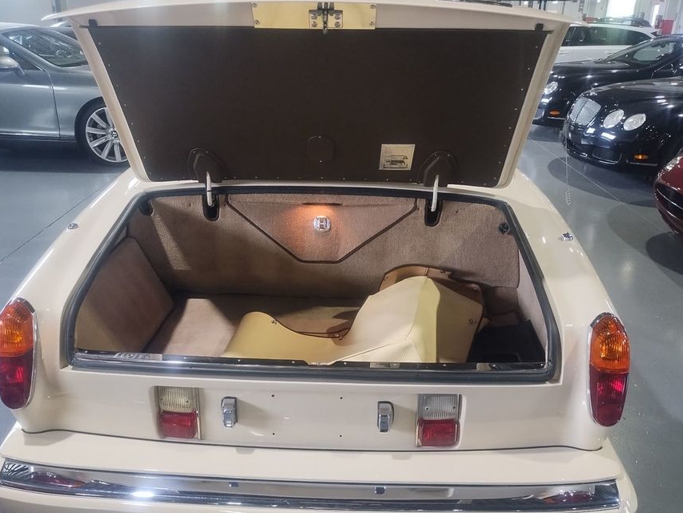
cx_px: 331
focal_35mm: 30
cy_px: 267
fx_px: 592
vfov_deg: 46.8
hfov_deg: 59.9
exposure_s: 1/120
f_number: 1.7
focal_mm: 4.71
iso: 195
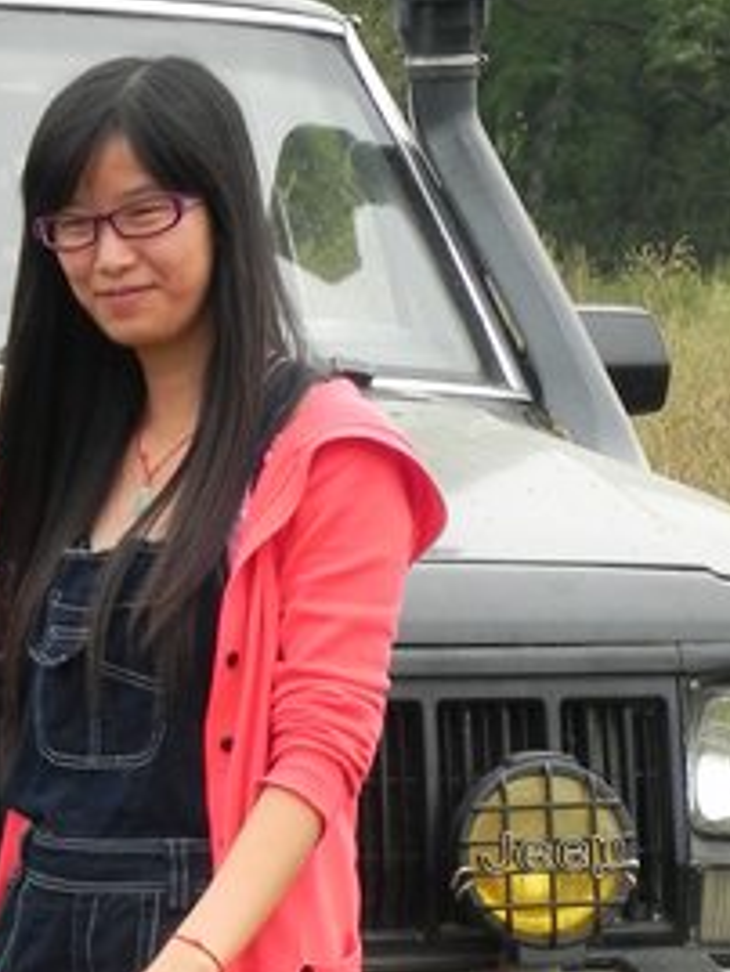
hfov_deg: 7.6
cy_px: 799
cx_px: -85
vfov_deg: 10.1
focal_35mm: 195
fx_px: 5479
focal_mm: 13.4
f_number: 7.1
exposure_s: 1/125
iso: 200
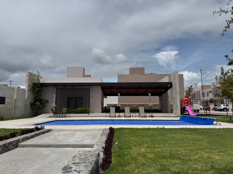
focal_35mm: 25
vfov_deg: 54.9
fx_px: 168
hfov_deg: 69.4
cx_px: 113
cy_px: 85
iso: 80
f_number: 1.78
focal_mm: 6.76
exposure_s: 1/12346
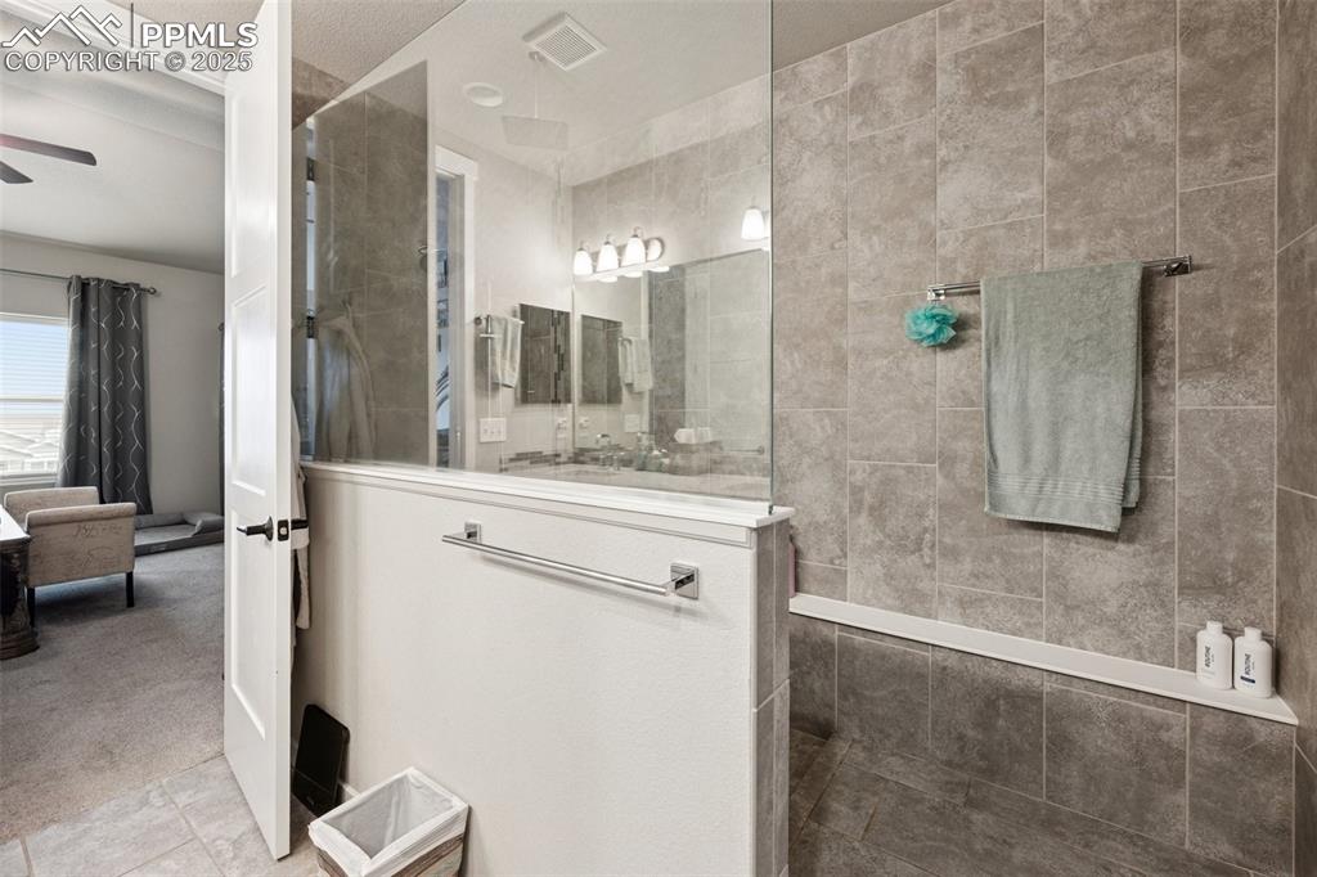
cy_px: 438
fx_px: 549
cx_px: 658
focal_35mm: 15
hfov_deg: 100.4
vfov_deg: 77.3
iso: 800
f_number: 11
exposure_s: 1/3.33
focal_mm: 15
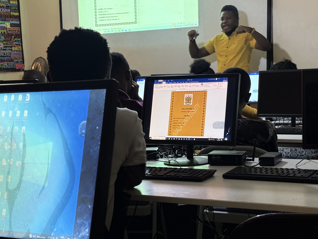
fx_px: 588
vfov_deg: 22.9
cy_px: 120
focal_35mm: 64
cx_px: 174
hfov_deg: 30.2
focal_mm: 6.76
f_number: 1.78
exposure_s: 1/50
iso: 250
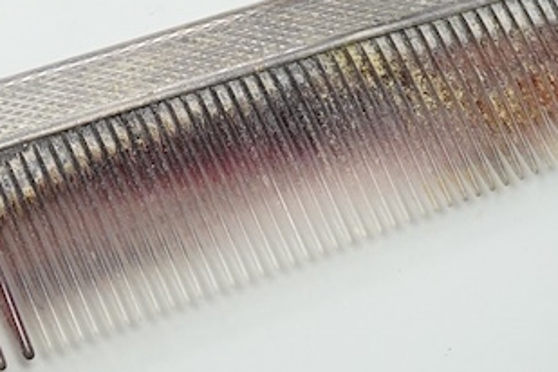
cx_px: -50
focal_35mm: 164
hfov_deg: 12.3
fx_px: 2542
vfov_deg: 8.4
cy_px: 282
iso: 3200
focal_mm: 30
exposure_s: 1/400
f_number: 6.3
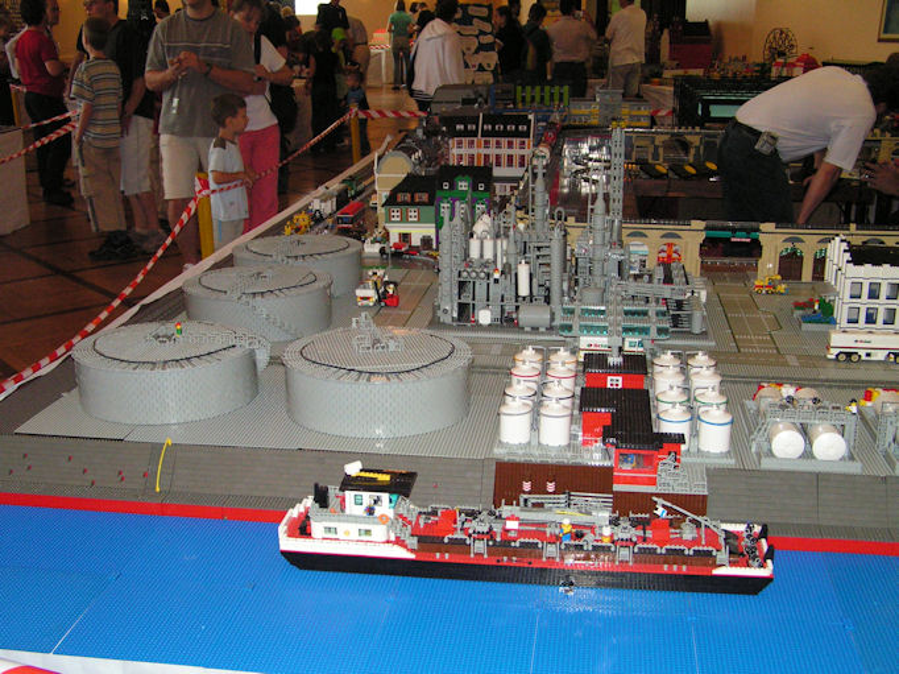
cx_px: 450
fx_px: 1090
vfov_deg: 34.3
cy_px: 337
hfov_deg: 44.8
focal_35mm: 42
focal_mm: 7.1
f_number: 2.8
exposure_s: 1/50
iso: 200
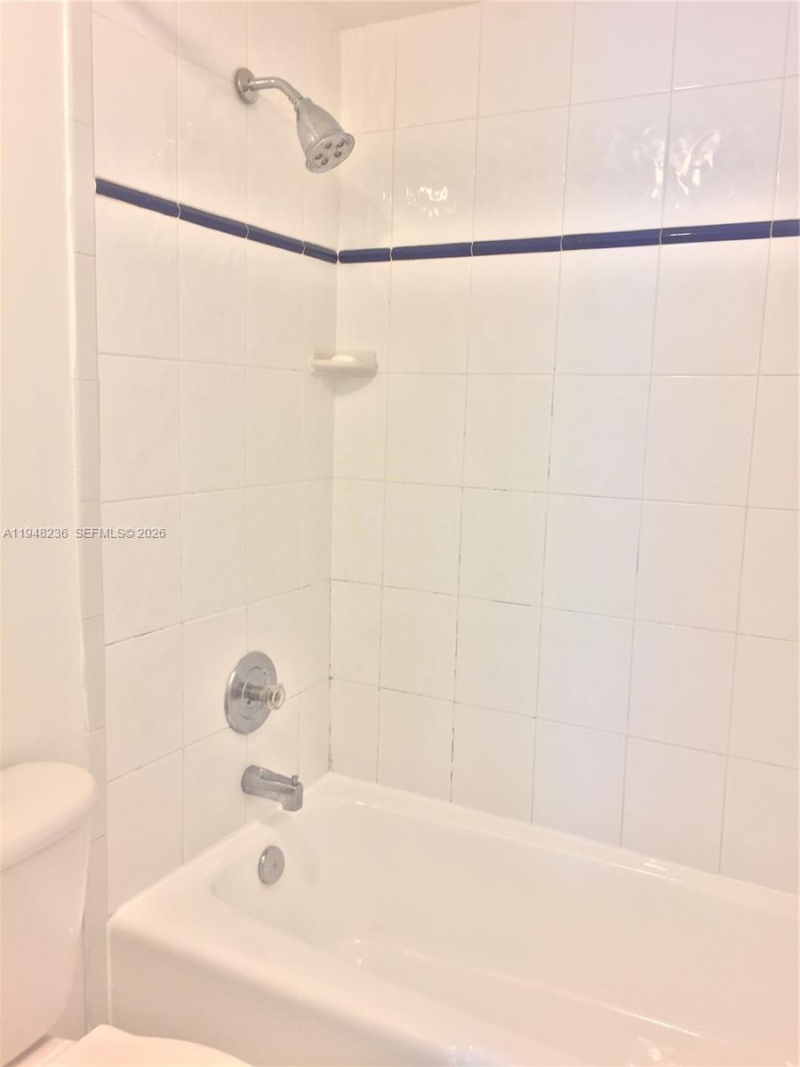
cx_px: 400
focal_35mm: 29
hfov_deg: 48.2
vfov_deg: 61.7
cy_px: 534
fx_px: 894
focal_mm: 4.15
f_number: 2.2
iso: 32
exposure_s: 1/40
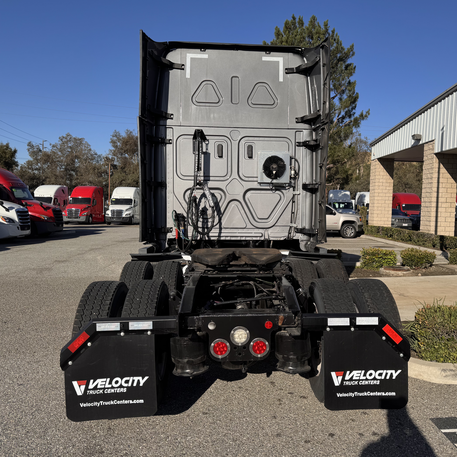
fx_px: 433
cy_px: 226
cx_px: 260
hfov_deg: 55.4
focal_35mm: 29
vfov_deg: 55.6
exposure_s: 1/4950
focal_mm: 6.76
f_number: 1.78
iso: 80
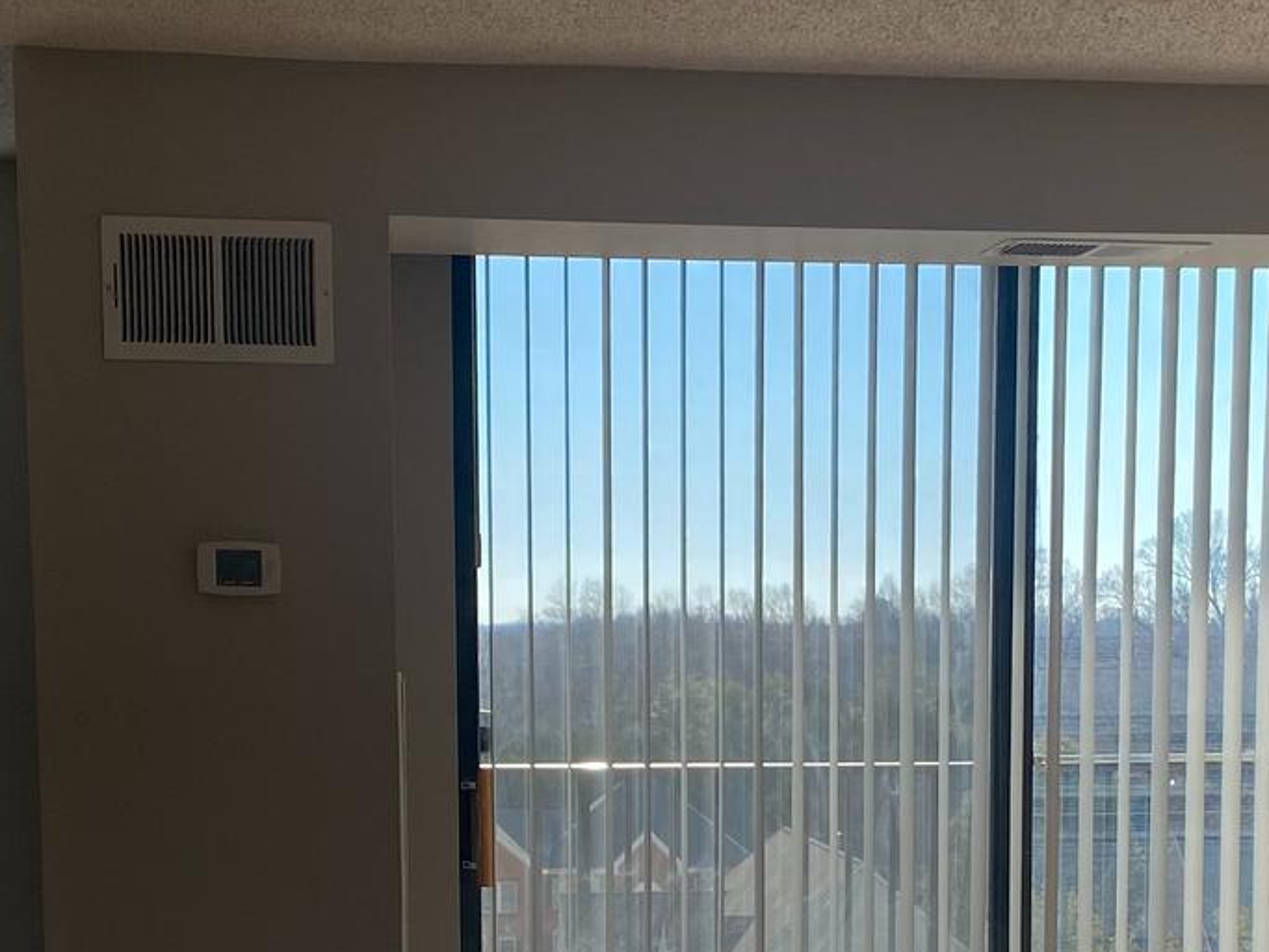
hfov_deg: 25.0
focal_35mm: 78
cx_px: 773
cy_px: 935
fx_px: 2859
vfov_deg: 18.4
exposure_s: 1/1727
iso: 32
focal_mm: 4.25
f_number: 1.8
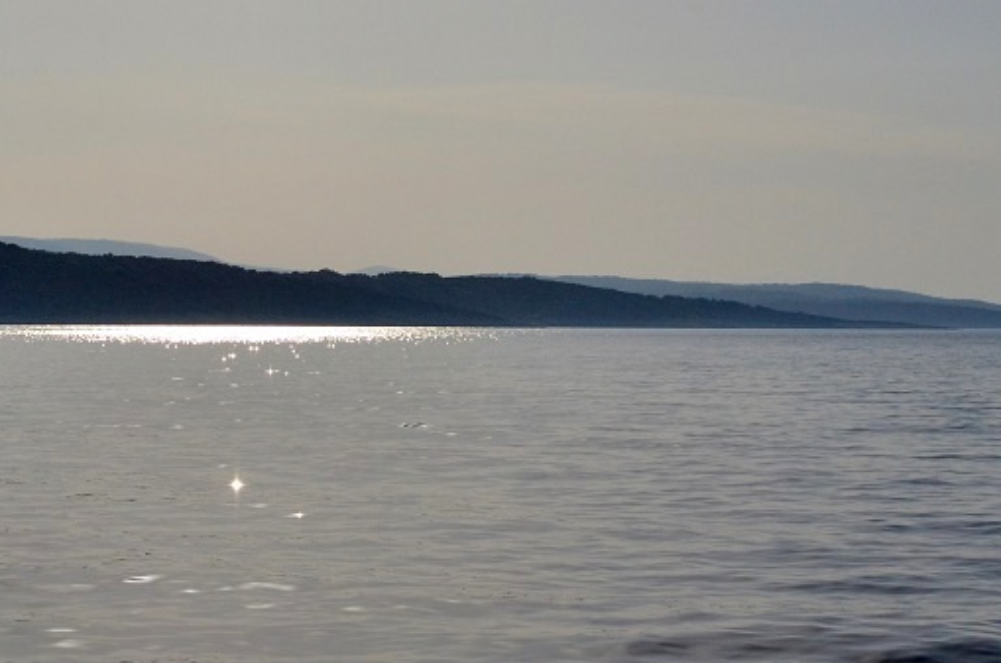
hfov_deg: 19.7
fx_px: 2857
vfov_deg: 13.2
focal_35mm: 103
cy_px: 367
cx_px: 247
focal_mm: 35
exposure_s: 1/8000
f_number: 7.1
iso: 640
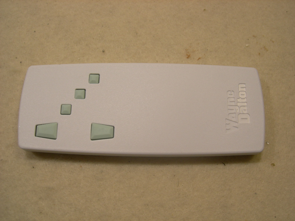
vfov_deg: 39.7
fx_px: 307
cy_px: 110
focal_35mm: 36
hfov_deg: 51.4
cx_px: 148
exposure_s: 1/69.4
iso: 64
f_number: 3.8
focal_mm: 7.5
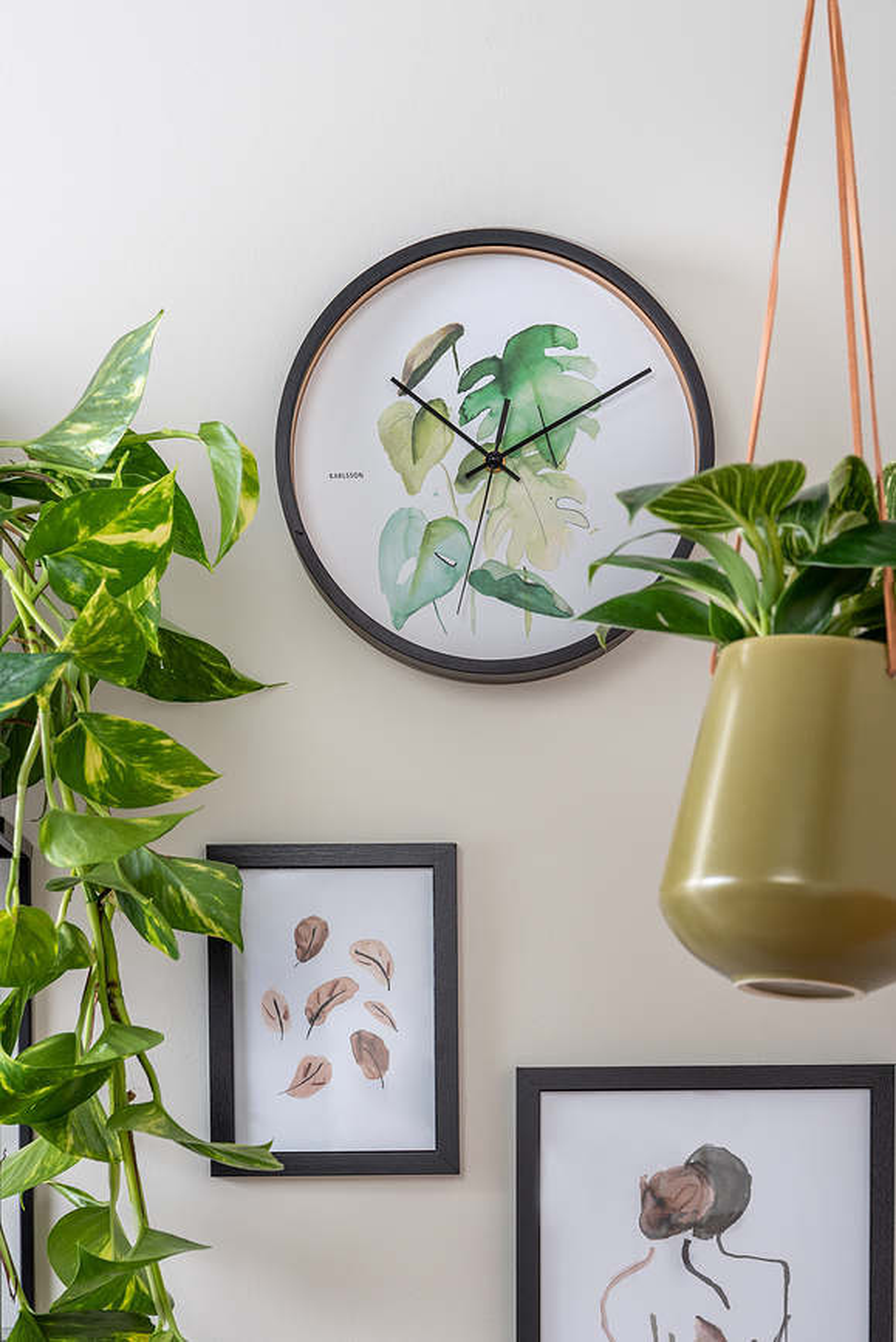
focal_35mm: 105
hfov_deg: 13.1
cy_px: 671
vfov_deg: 19.4
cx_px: 448
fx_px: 3915
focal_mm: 105
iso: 100
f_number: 9
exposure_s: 1/100
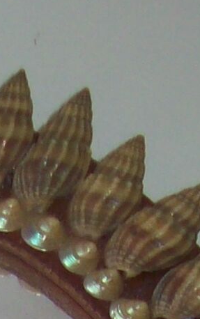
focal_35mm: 237
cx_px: -130
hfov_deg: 5.5
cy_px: 950
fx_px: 2063
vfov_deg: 7.7
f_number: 2.7
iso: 80
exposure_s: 1/64
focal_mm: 6
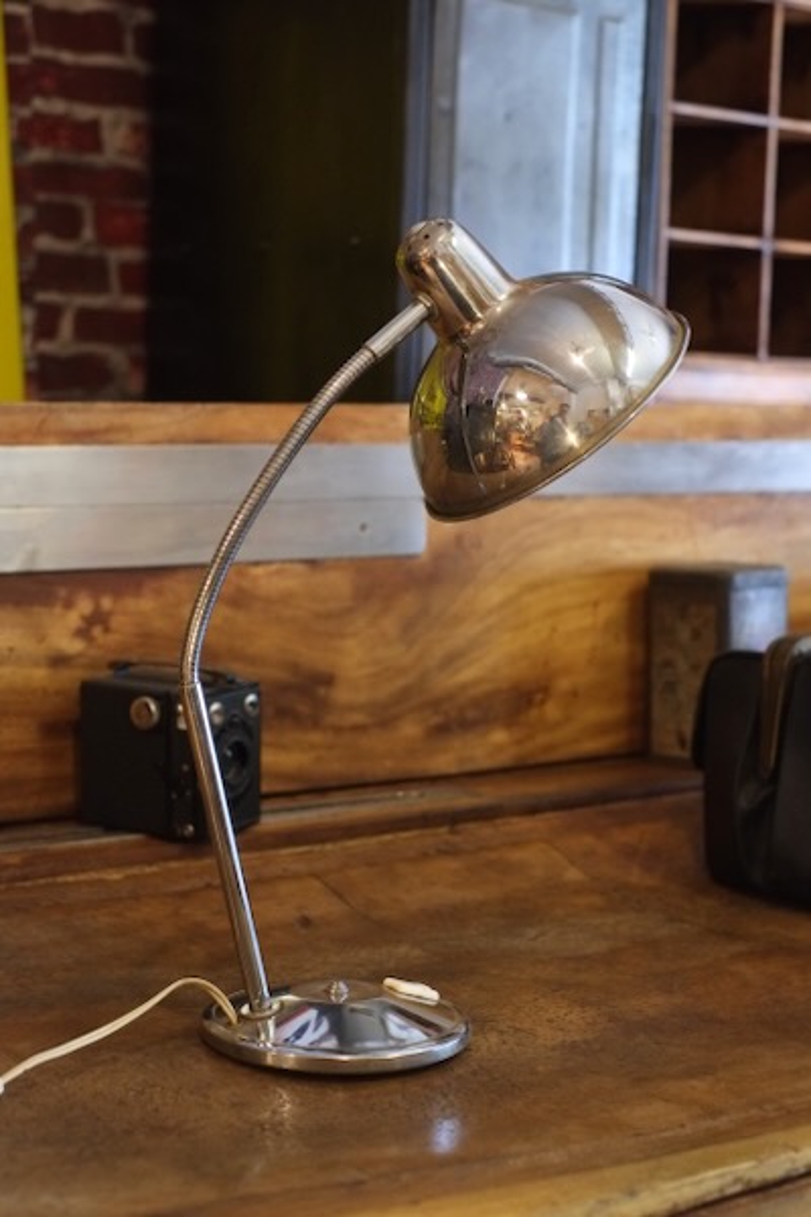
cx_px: 406
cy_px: 608
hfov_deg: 25.5
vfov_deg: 37.5
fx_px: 1791
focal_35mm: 53
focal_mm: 35
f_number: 3.6
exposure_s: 1/125
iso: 3200
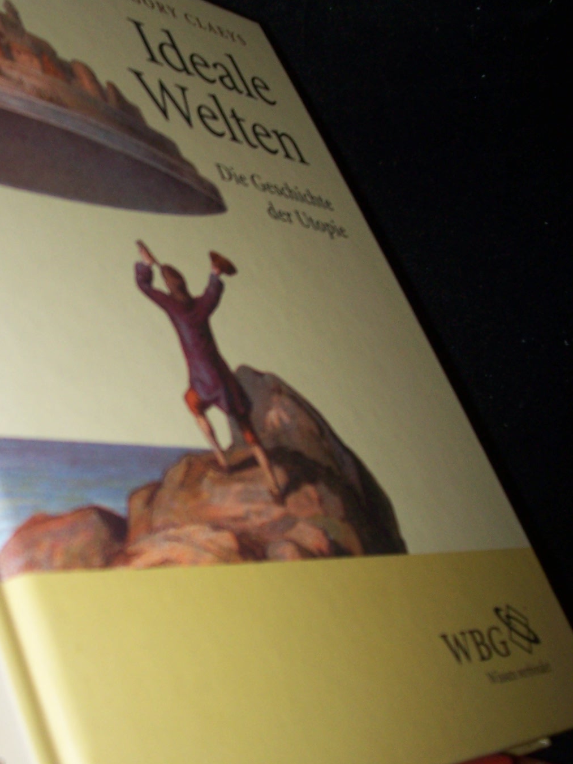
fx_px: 1280
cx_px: 123
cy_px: 395
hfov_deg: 24.9
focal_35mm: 58
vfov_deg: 33.2
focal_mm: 5.6
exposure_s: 1/60
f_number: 2.7
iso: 80
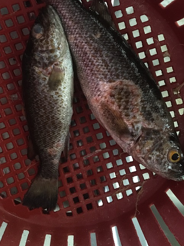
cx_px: 102
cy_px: 100
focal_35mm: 36
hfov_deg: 39.6
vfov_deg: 51.1
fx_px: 255
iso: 400
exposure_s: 1/17
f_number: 2.2
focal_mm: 4.15
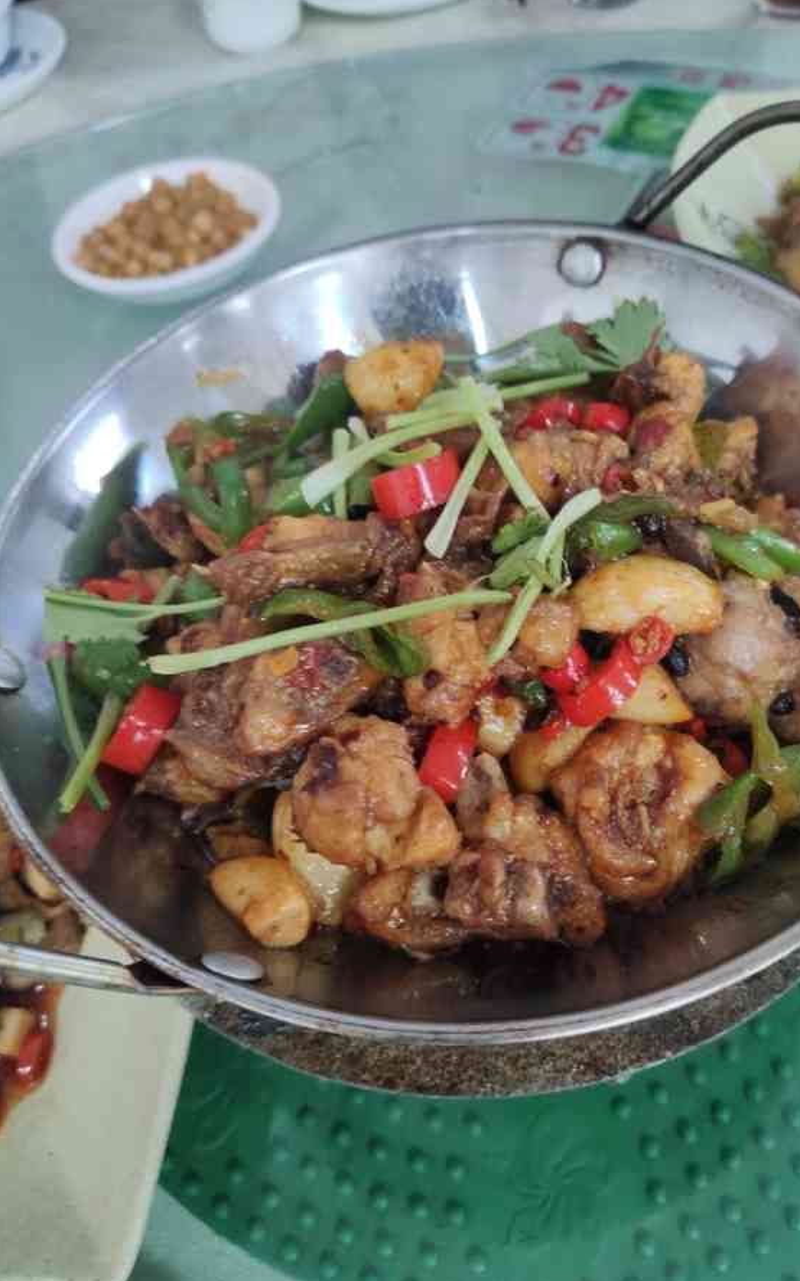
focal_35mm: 29
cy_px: 668
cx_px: 455
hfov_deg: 43.0
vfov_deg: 64.6
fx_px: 1012
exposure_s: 1/50
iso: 430
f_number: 1.75
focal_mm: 4.75
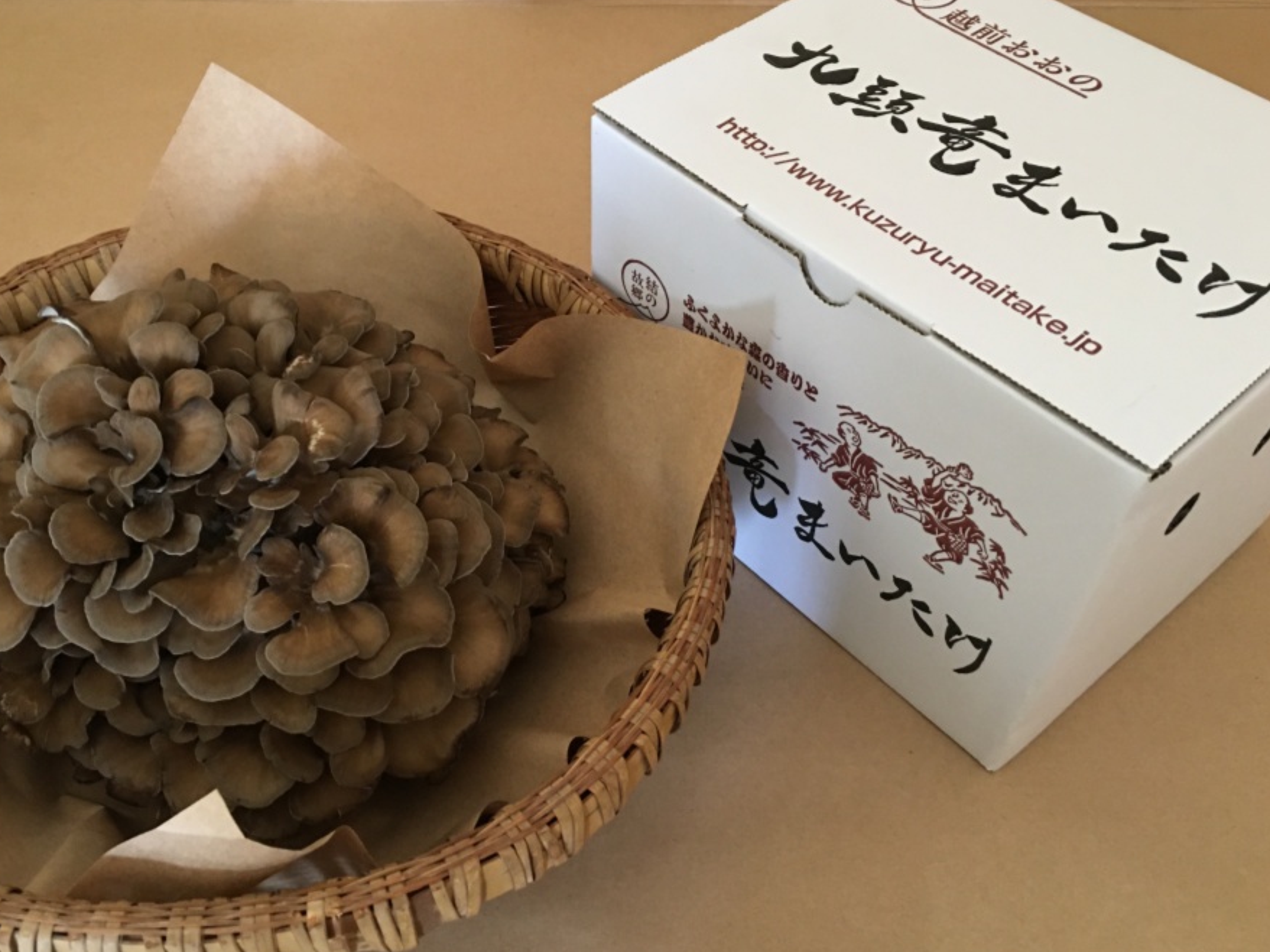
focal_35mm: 33
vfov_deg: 42.9
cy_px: 491
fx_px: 1211
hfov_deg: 55.3
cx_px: 585
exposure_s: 1/17
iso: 125
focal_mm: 4.15
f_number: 2.2
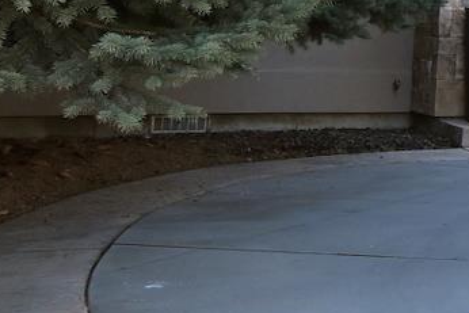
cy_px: -113
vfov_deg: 12.7
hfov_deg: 14.7
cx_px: 1032
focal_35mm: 104
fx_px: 1355
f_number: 7.1
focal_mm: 10
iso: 160
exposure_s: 1/60
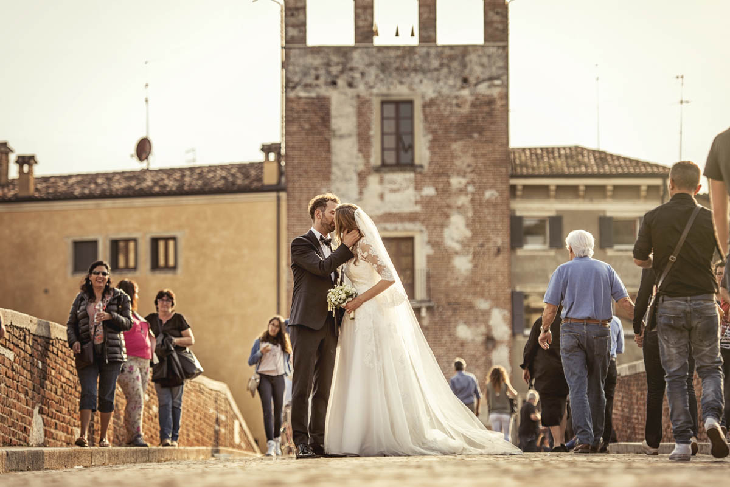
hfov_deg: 17.6
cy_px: 244
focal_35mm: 116
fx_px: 2353
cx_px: 365
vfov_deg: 11.8
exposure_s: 1/500
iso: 100
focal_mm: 116
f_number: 2.8
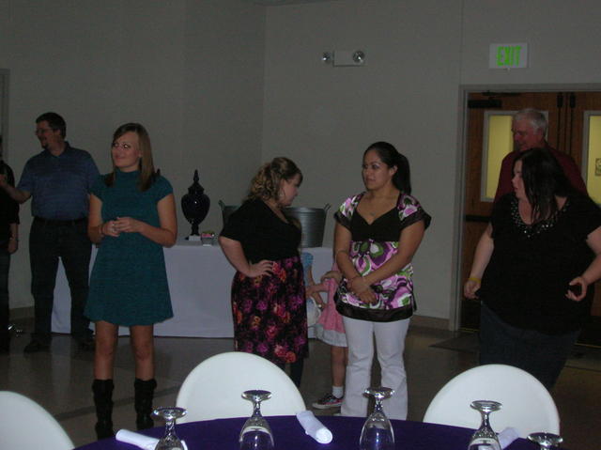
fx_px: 937
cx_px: 300
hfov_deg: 35.6
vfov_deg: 27.0
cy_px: 225
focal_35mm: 54
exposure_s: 1/60.1
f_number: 3.4
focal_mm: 9
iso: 200
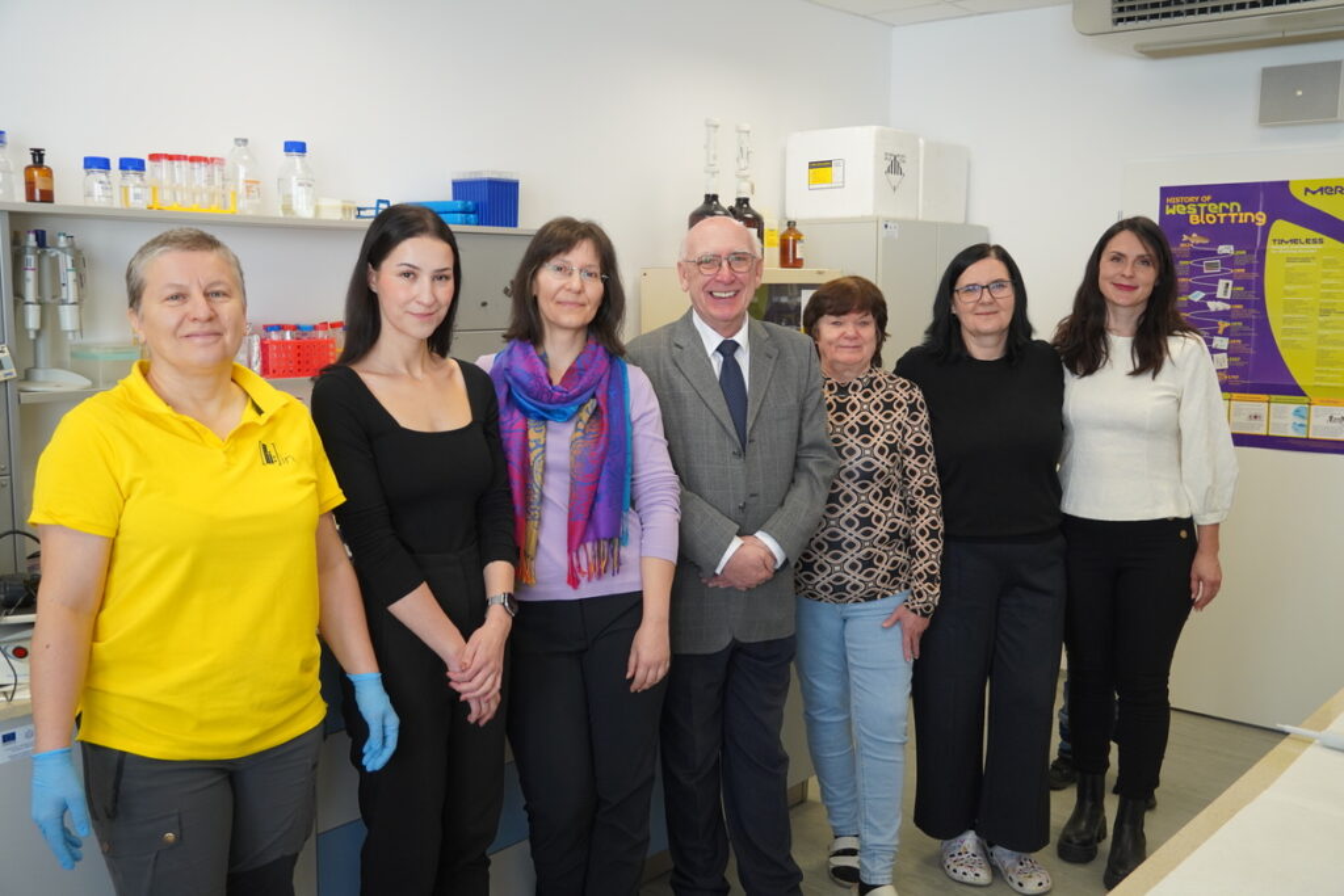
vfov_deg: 36.9
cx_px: 672
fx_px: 1344
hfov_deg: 53.1
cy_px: 448
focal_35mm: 36
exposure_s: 1/160
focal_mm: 24
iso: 500
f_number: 4
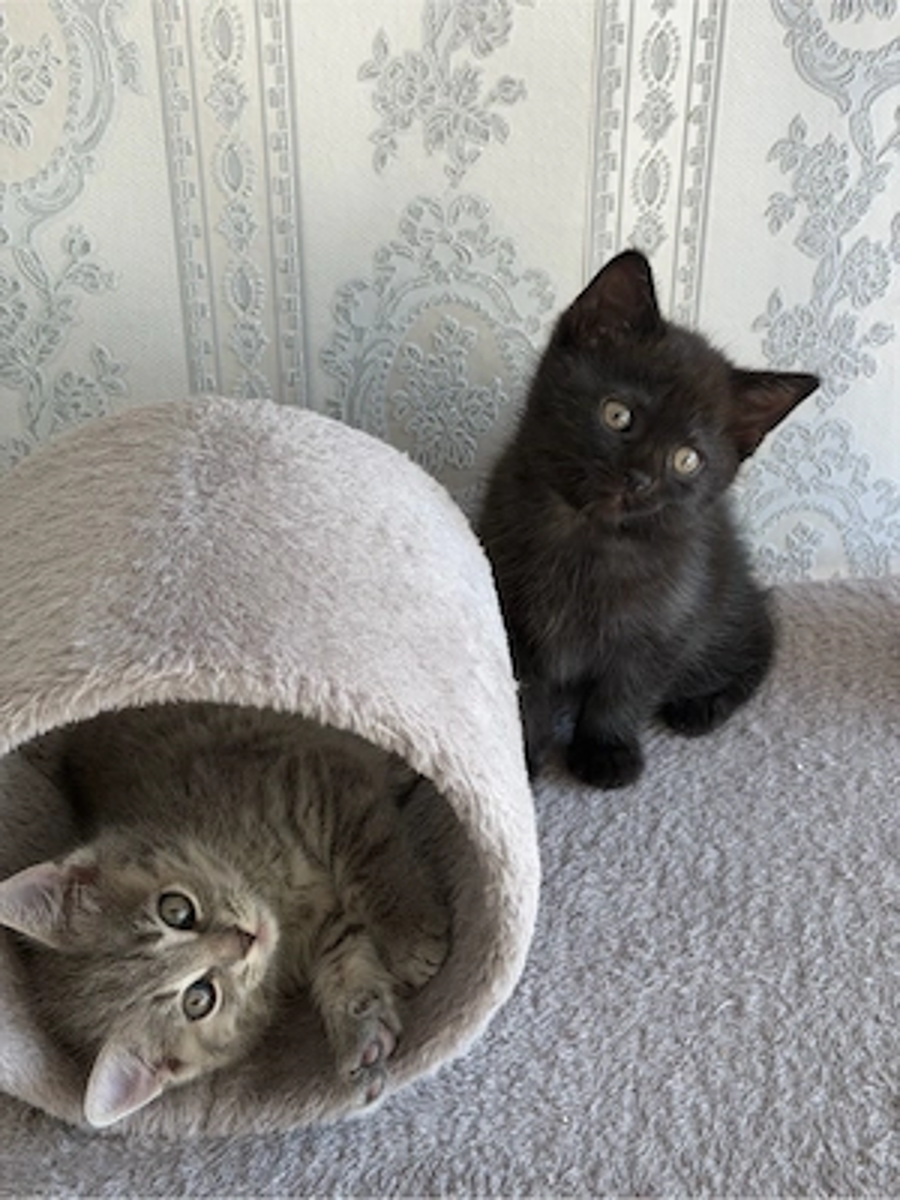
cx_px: 450
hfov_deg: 30.3
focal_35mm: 48
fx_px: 1664
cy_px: 600
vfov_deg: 39.7
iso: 64
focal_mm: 6.76
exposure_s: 1/268
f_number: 1.78
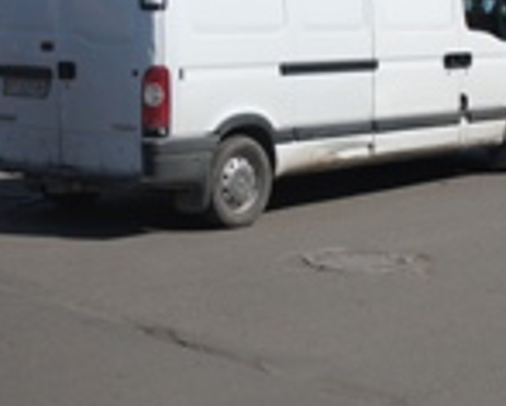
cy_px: 58
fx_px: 1380
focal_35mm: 92
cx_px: 320
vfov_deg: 16.6
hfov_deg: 20.7
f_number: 4
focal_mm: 24
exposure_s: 1/1250
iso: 100
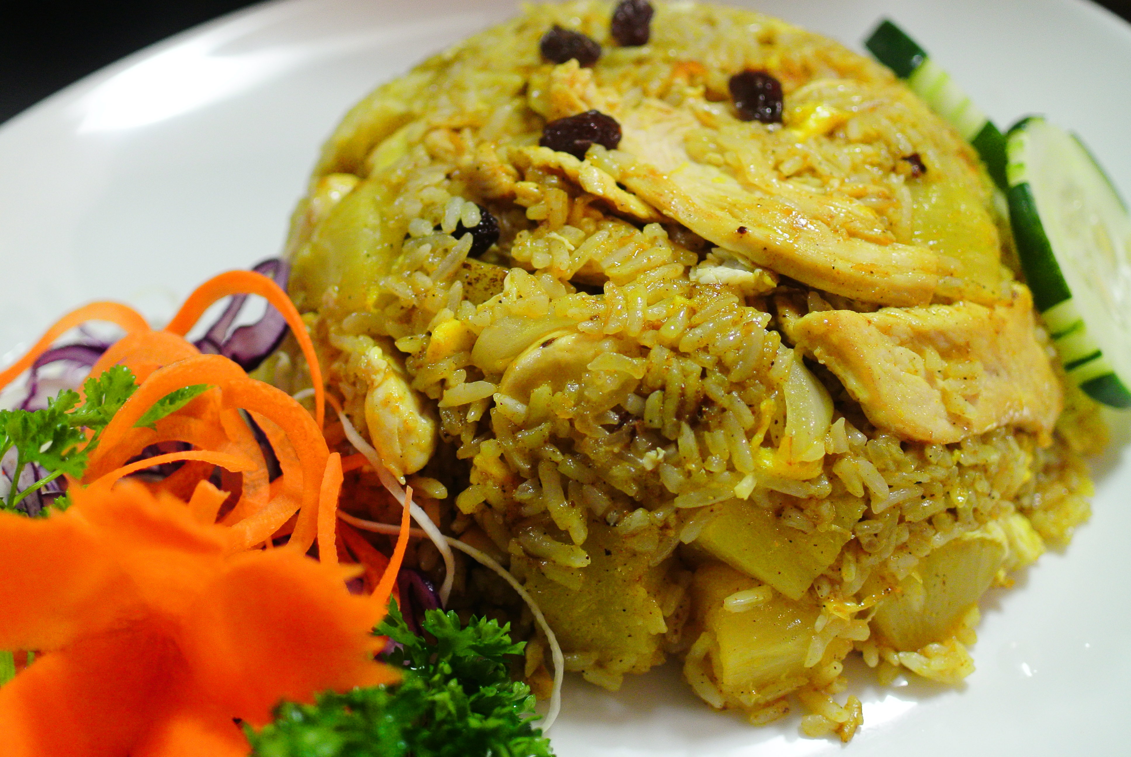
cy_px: 378
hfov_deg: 40.3
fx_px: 1541
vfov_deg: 27.6
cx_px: 566
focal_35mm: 49
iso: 400
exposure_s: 1/30
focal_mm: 18.5
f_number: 1.8
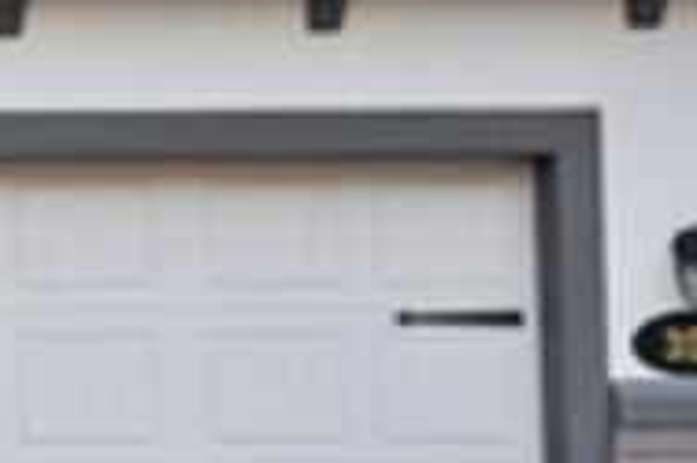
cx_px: -1320
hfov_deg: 7.8
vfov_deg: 5.9
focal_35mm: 234
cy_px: 185
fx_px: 4534
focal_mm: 34.5
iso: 800
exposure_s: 1/160
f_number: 7.1
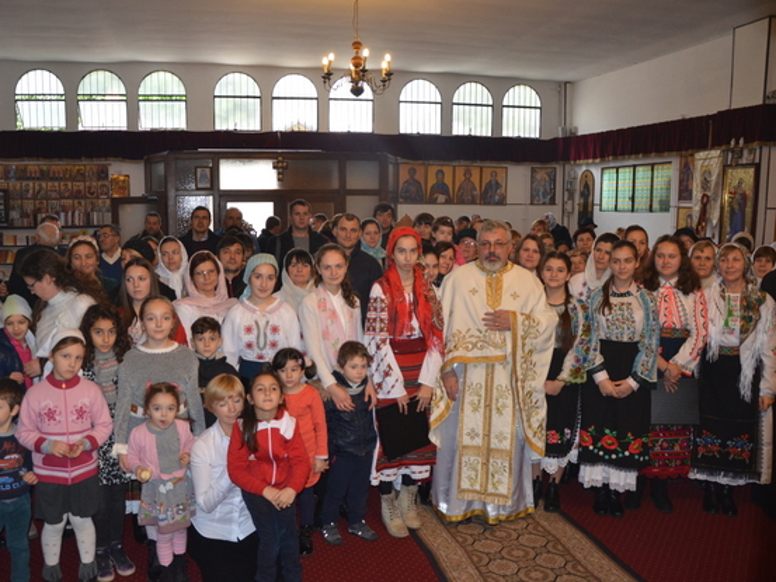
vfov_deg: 46.8
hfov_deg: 59.9
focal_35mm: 30
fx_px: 673
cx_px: 354
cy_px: 289
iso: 800
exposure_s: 1/60
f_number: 3.5
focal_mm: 18
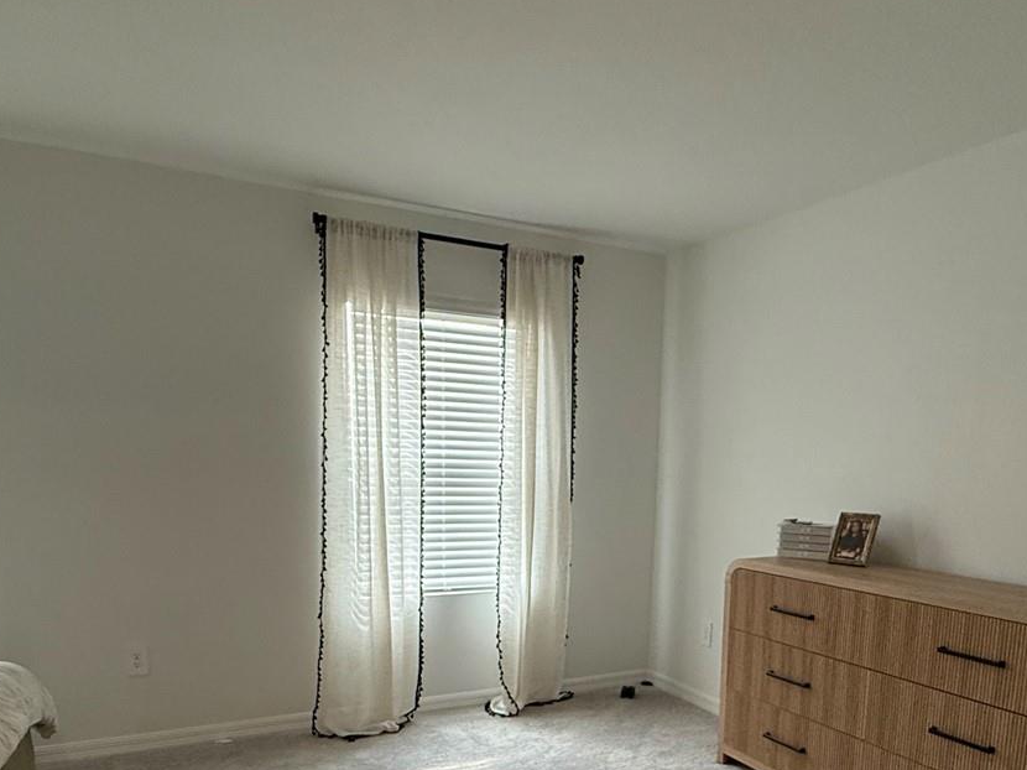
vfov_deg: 48.7
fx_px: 801
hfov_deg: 65.1
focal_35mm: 27
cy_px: 607
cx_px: 575
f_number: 2.2
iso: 250
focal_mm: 2.22
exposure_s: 1/120
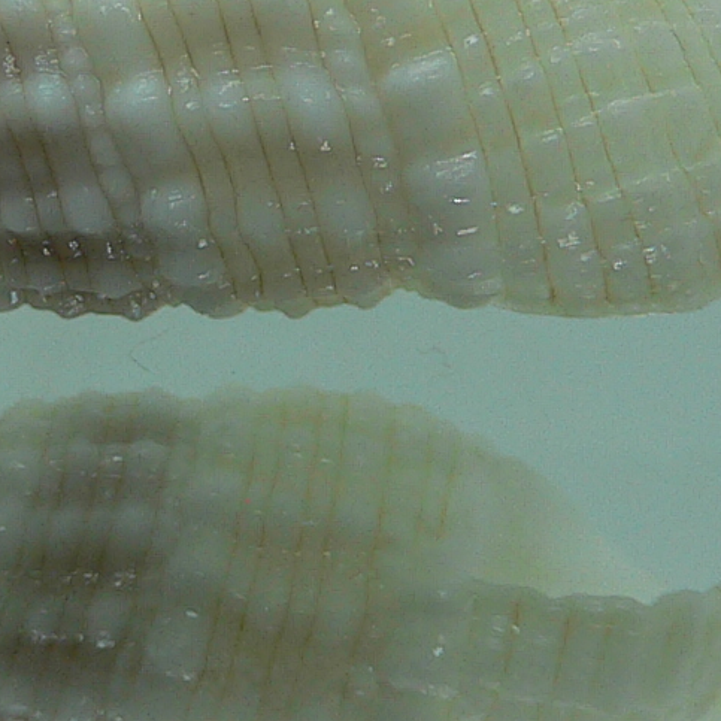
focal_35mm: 129
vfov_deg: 13.5
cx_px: 79
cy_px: 279
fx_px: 3040
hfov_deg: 13.4
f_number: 2.8
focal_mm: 4.6
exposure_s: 1/80
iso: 80
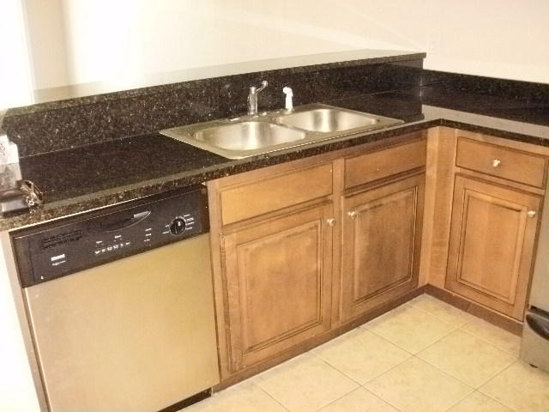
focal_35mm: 36
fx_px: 571
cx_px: 274
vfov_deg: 39.7
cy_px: 206
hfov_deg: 51.4
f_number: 3.5
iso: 640
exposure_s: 1/30
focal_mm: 6.3
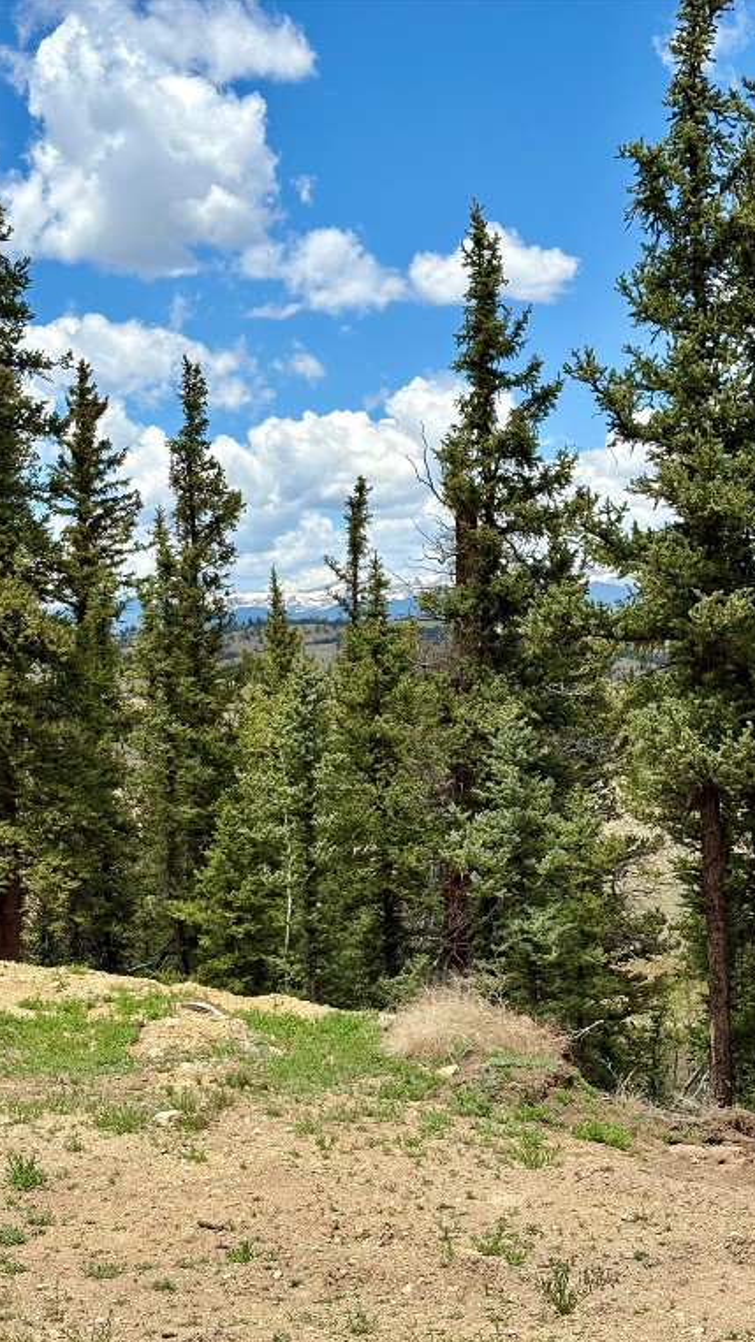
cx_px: 324
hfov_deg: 21.1
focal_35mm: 57
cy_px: 672
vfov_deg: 36.6
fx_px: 2029
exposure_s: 1/3279
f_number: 1.6
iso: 32
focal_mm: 5.96
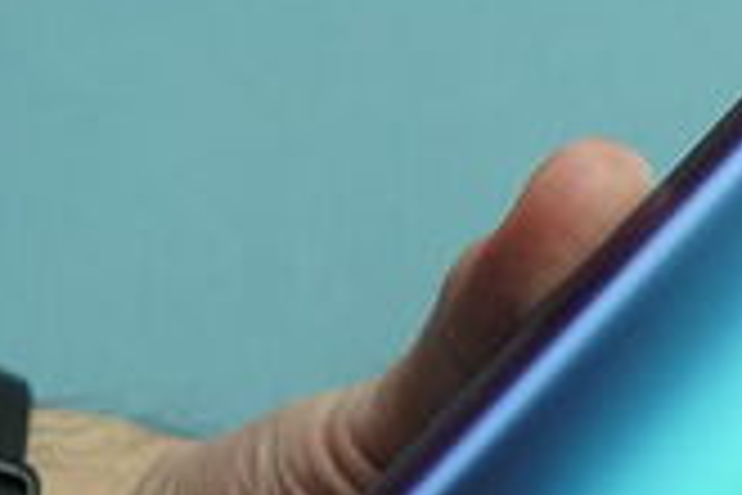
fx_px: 5379
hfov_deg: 7.8
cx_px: 976
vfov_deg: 5.3
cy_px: 394
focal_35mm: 261
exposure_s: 1/200
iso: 2000
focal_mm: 70
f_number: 8
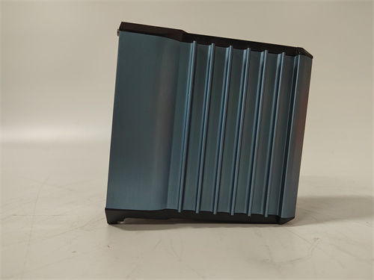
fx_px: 248
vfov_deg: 58.9
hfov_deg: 73.9
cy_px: 140
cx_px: 187
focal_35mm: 23
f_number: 1.9
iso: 1963
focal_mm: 5.52
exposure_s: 1/100
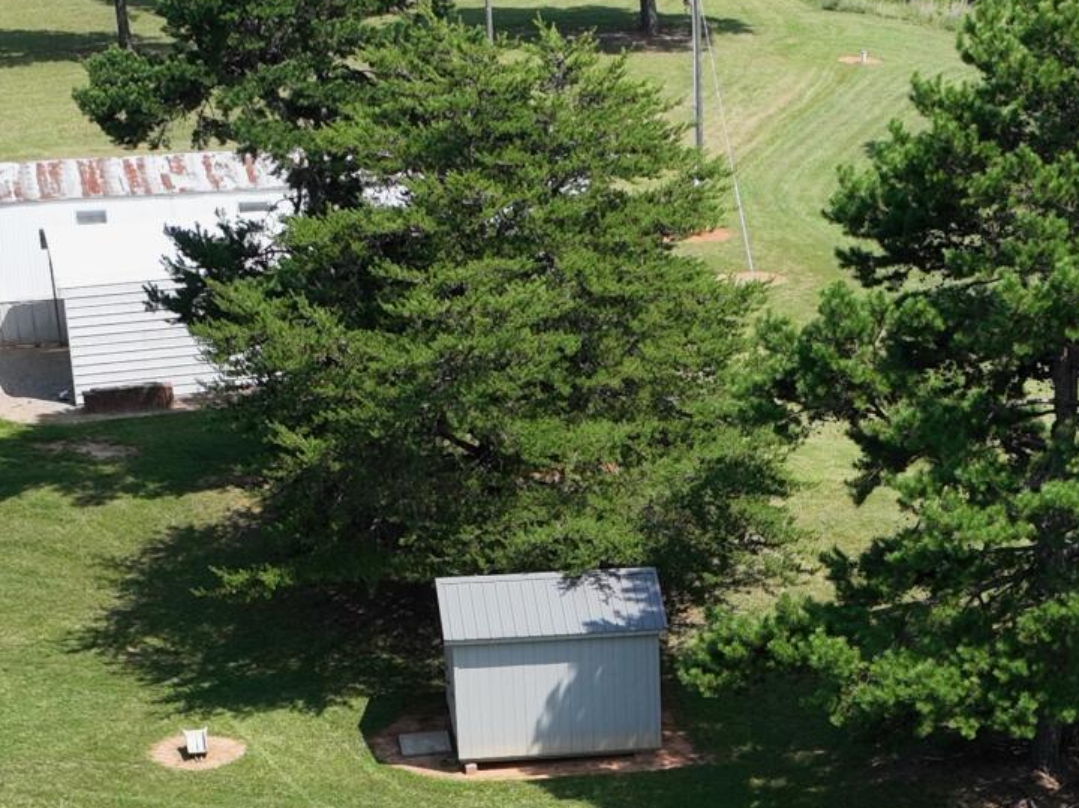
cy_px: 1158
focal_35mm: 100
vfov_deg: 14.0
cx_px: 806
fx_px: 3115
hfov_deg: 19.5
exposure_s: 1/1250
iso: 100
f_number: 2.8
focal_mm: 12.29
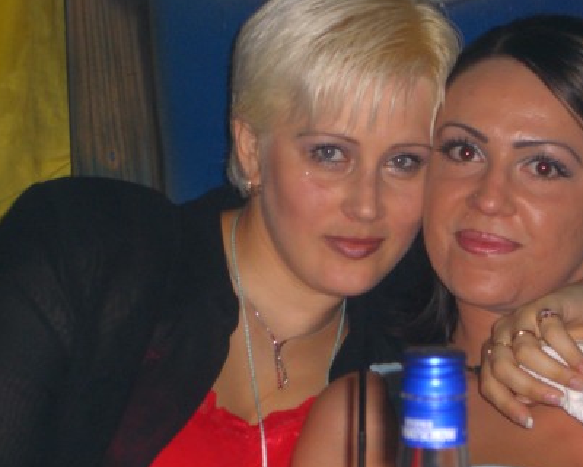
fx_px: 2692
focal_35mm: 156
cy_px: 258
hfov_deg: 12.4
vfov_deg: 9.9
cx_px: 302
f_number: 4.4
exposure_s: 1/60
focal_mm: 16.6
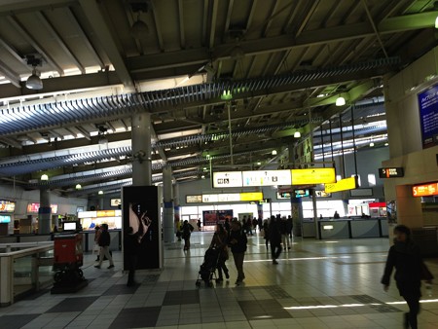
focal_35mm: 33
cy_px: 164
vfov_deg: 43.0
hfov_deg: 55.3
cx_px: 219
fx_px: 418
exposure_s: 1/24
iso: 50
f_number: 2.4
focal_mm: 4.13
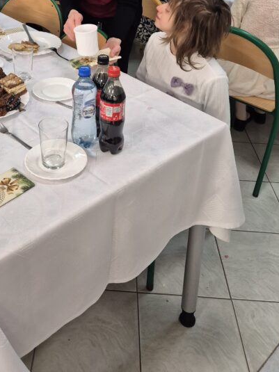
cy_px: 27
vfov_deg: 39.4
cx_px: 84
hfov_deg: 32.5
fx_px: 473
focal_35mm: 44
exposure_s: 1/100
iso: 400
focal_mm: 5.4
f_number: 1.8
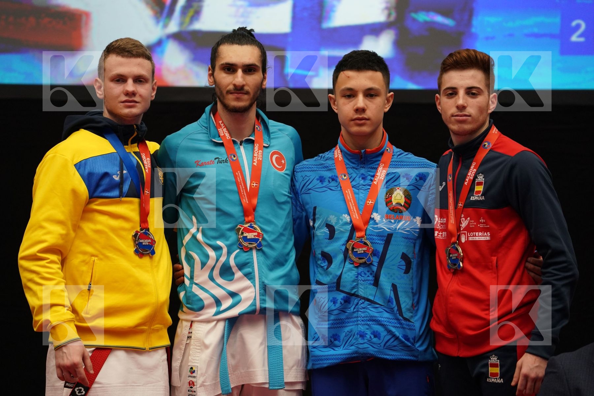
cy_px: 198
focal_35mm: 182
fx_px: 3003
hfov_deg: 11.3
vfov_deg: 7.5
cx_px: 297
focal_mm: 182
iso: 2000
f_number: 2.8
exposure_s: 1/1000
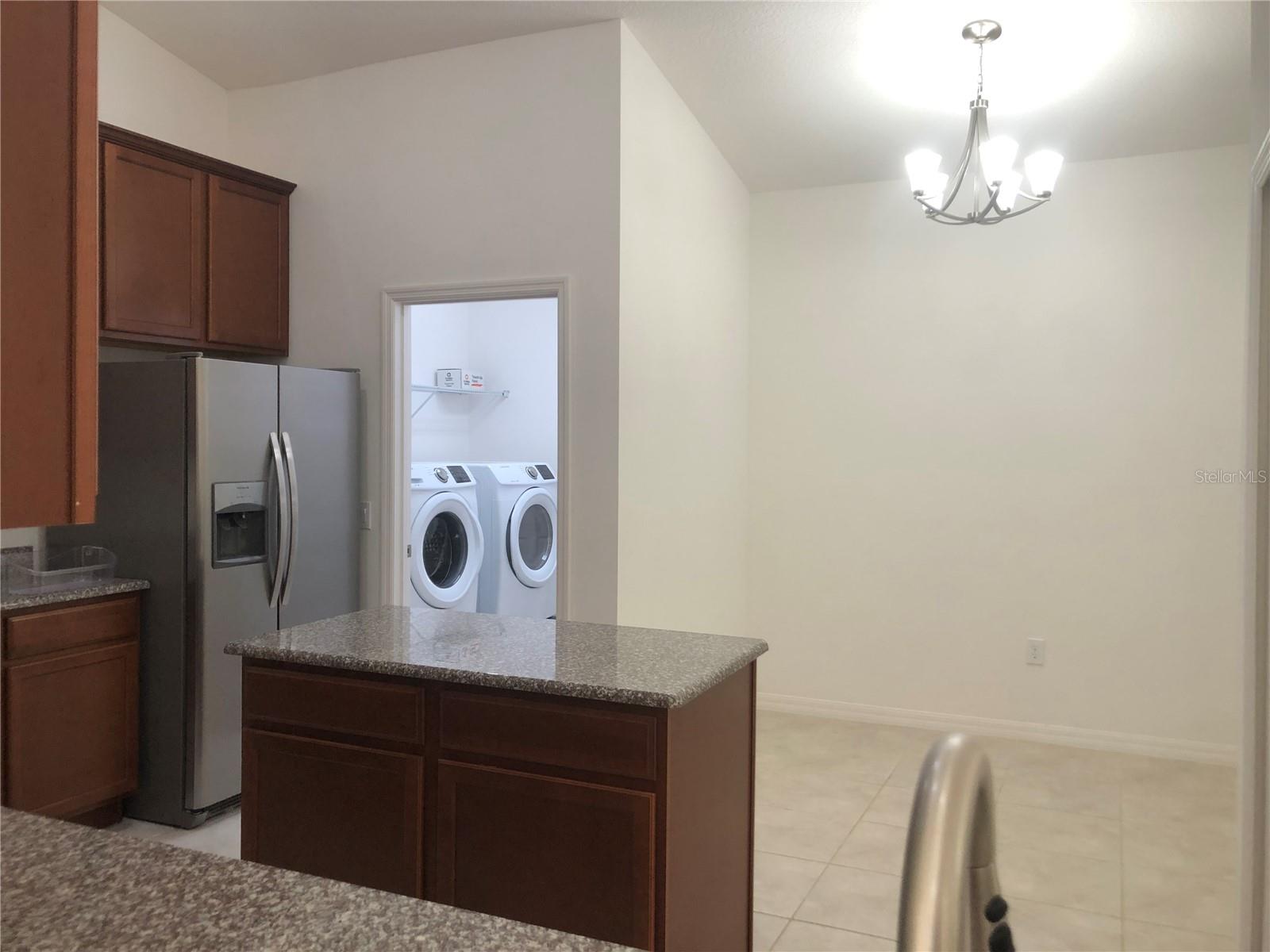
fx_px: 1027
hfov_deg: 63.4
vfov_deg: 49.7
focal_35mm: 28
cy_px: 476
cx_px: 635
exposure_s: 1/30
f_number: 1.8
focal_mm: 3.99
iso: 25
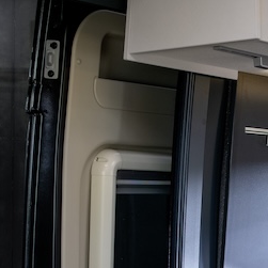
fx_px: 1095
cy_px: 289
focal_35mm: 125
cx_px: 285
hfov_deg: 13.7
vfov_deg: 13.7
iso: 200
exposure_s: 1/125
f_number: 4.5
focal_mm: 32
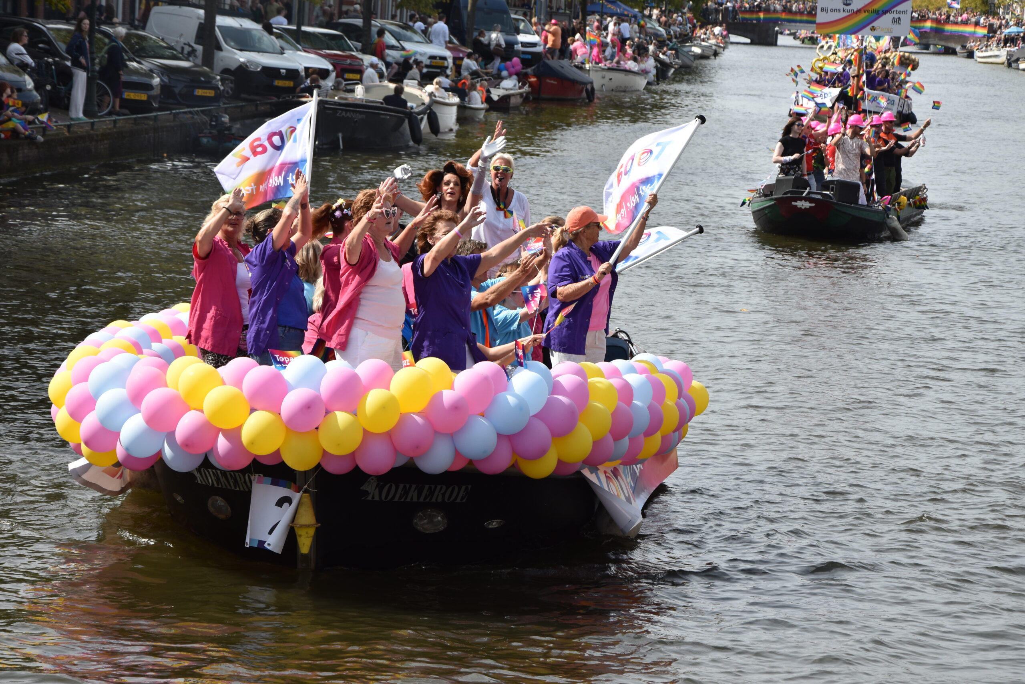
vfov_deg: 10.8
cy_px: 342
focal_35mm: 128
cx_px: 512
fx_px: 3630
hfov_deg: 16.1
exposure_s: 1/320
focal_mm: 85
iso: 200
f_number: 9
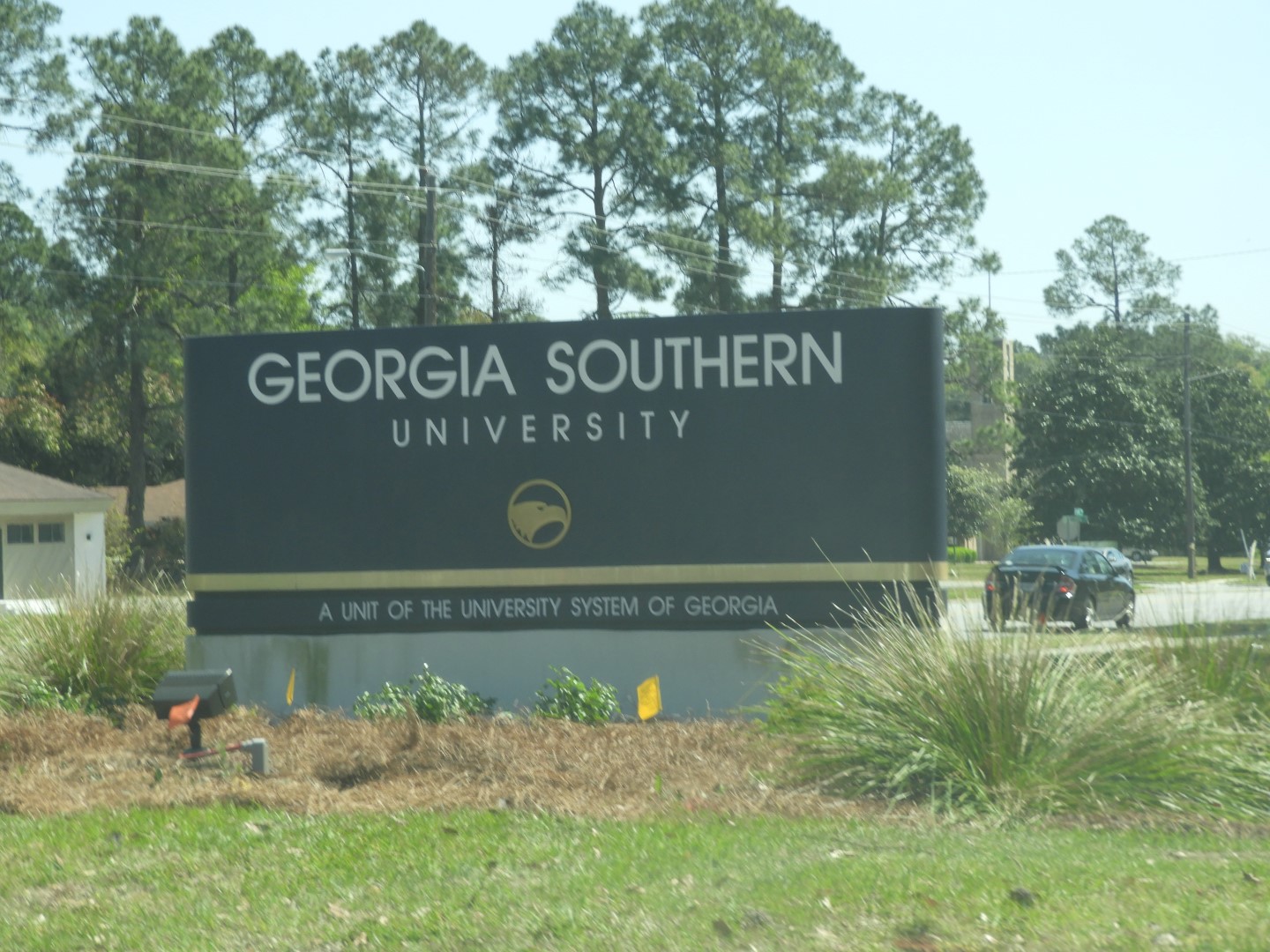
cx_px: 635
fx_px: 4219
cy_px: 476
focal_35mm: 115
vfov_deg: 12.9
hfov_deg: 17.1
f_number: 5
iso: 100
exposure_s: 1/320
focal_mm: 20.6
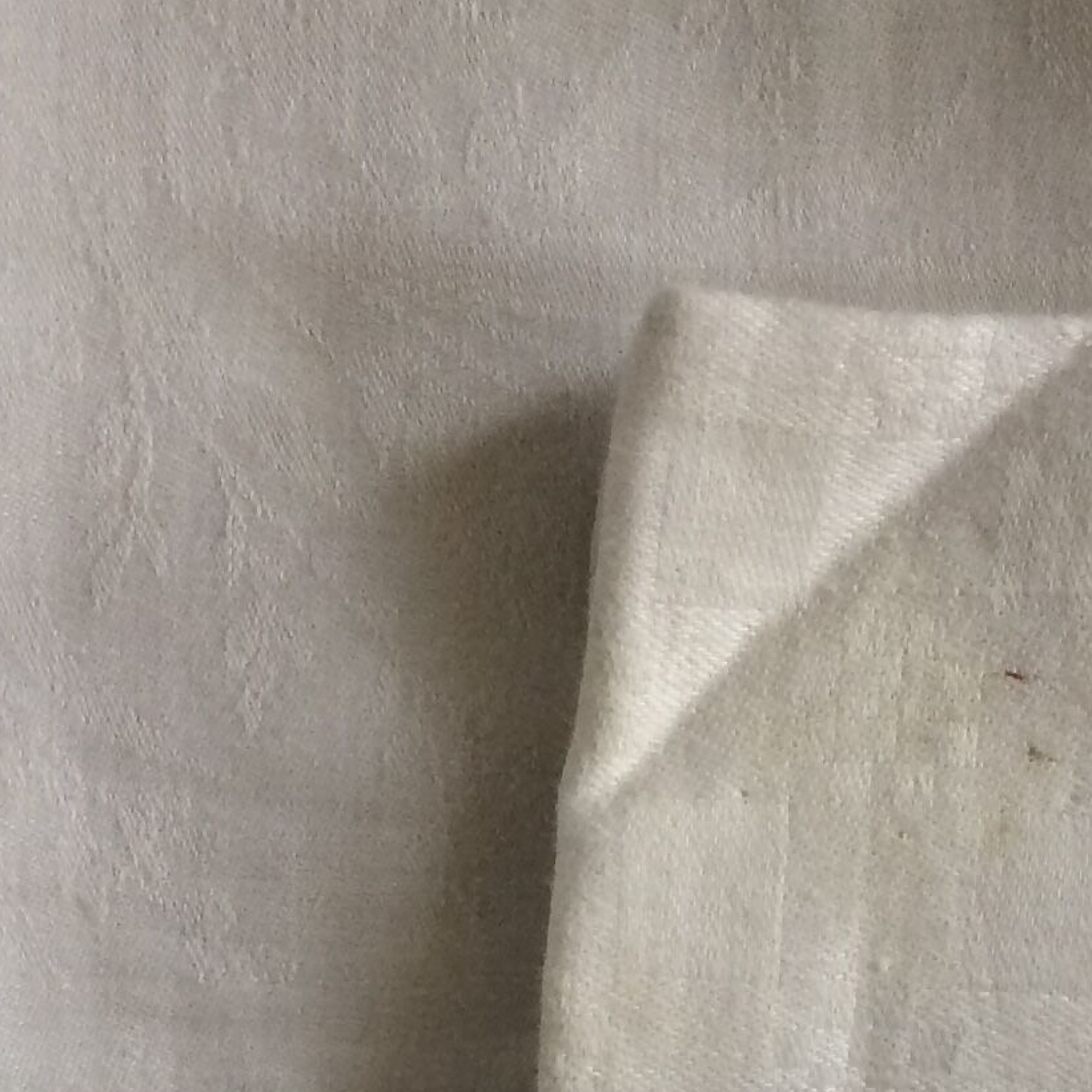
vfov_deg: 16.5
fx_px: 3640
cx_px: 870
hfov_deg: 16.9
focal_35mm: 102
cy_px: 1237
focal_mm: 4.15
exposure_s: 1/33
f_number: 2.2
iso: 64
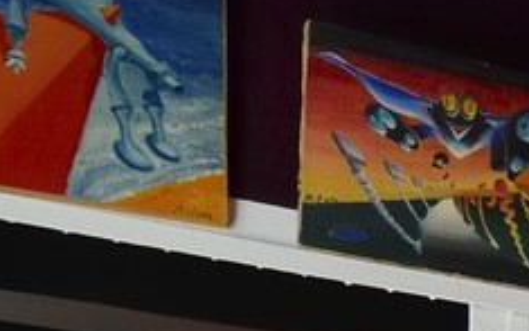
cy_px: 896
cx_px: 1580
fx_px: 1903
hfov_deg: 10.8
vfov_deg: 8.7
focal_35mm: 132
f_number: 6.3
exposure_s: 1/60
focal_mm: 19
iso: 800
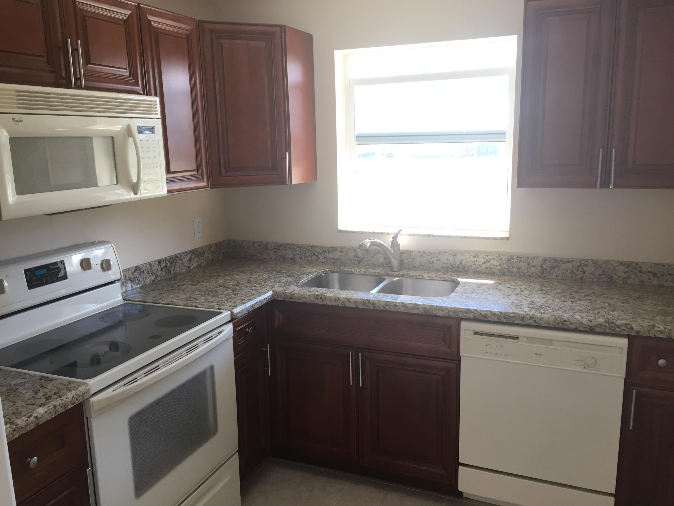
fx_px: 565
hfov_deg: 61.7
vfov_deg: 48.2
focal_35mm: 29
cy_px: 253
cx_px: 337
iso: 32
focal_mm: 4.15
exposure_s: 1/30
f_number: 2.2
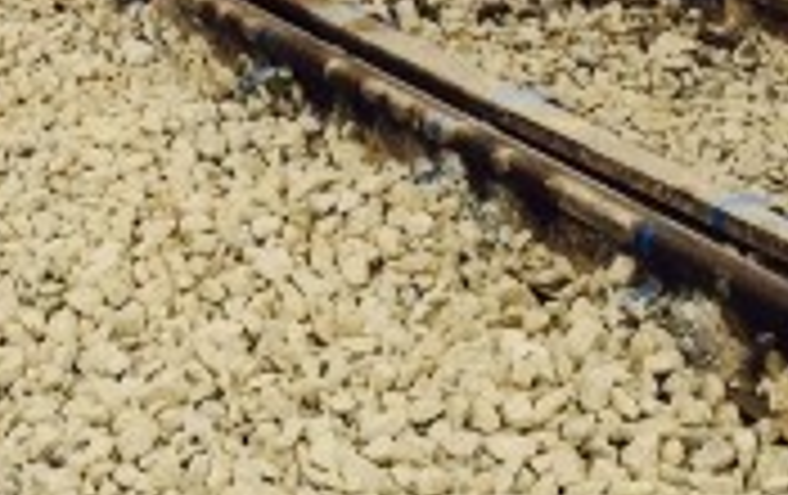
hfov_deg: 17.9
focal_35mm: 116
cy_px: -472
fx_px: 2495
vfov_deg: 10.5
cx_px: 293
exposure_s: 1/1244
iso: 40
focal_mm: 4.12
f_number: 2.2
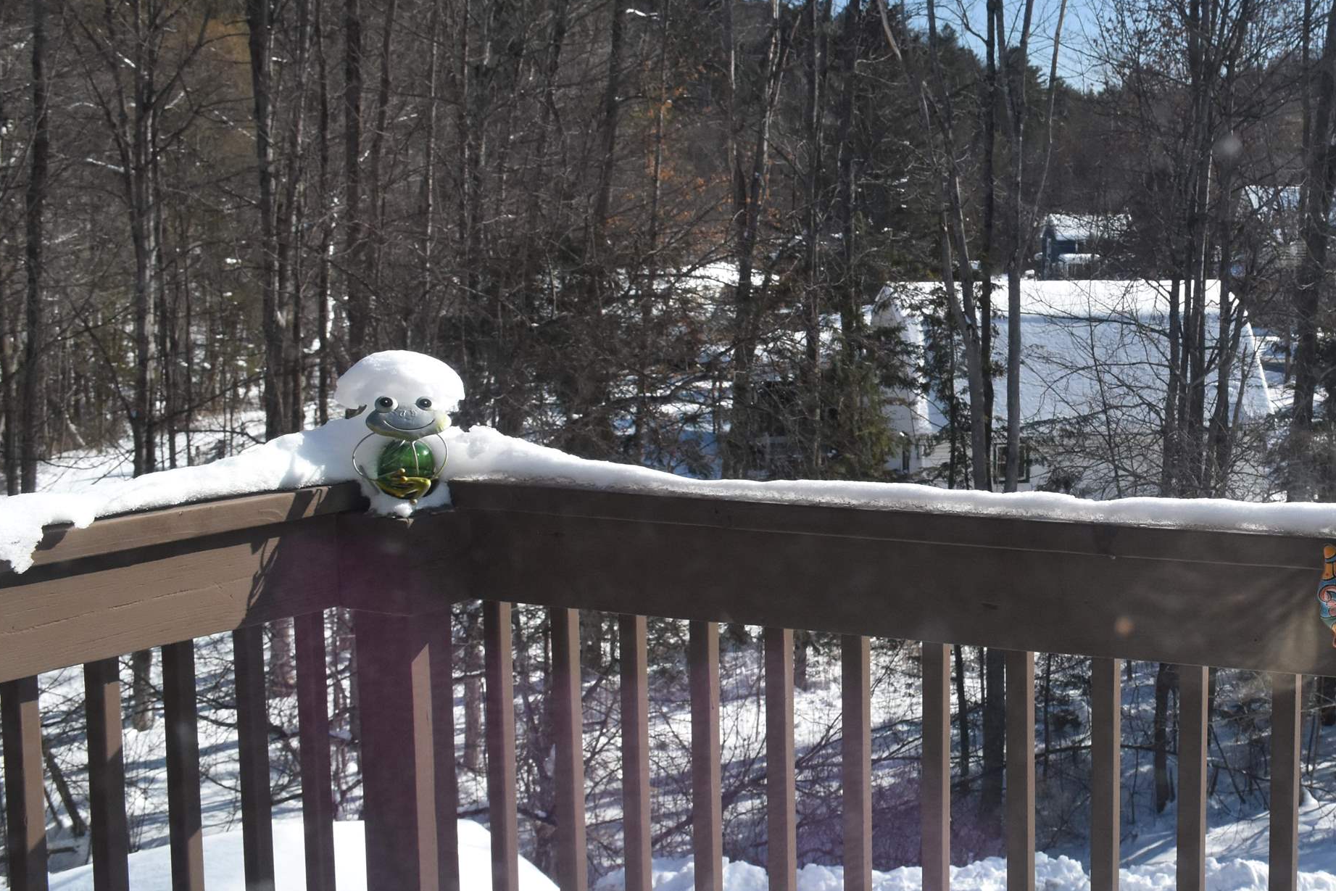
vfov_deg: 24.6
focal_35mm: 55
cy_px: 385
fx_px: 2041
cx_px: 1093
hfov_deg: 35.0
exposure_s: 1/500
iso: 720
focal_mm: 22
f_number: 8
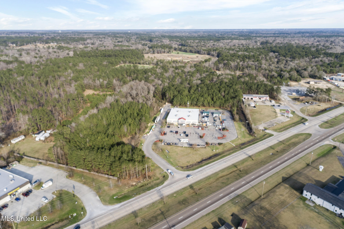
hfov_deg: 73.8
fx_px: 229
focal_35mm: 24
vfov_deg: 53.1
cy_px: 114
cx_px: 172
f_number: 5.6
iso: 100
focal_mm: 8.8
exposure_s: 1/240
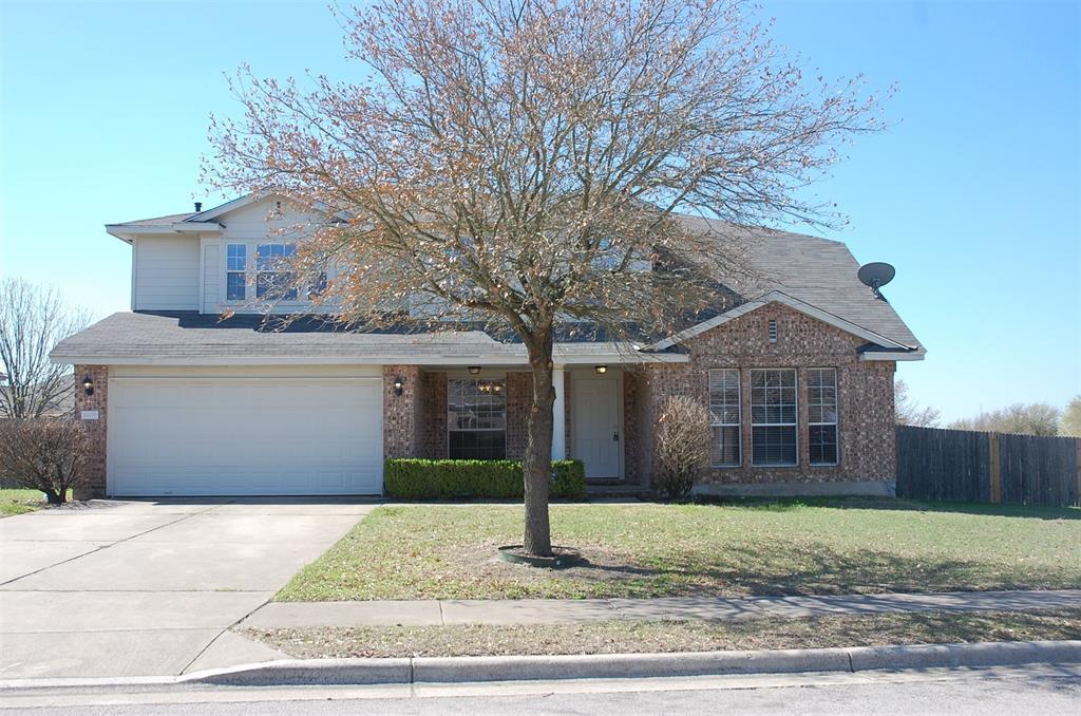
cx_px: 540
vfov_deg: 36.7
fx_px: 1079
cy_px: 358
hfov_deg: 53.2
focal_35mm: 36
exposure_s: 1/200
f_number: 7.1
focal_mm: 24
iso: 200
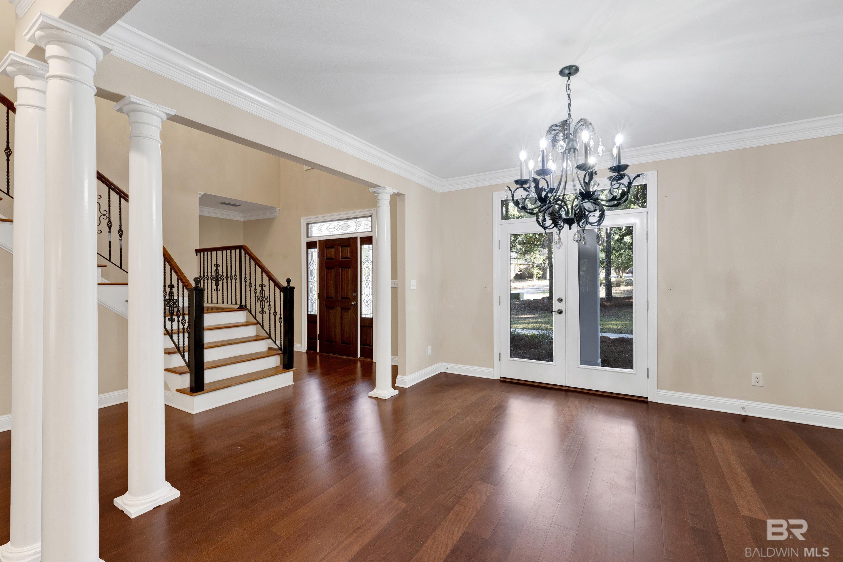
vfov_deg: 75.4
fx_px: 364
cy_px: 280
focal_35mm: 16
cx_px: 409
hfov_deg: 98.4
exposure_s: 1/5
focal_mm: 14.5
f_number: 11
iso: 400
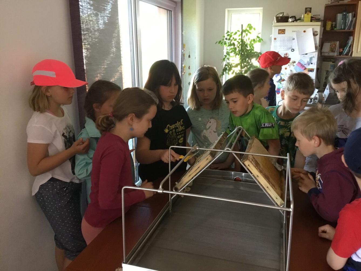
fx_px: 323
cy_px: 136
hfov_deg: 58.3
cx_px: 180
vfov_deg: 45.5
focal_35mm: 31
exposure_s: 1/33
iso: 200
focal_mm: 3.3
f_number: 2.4
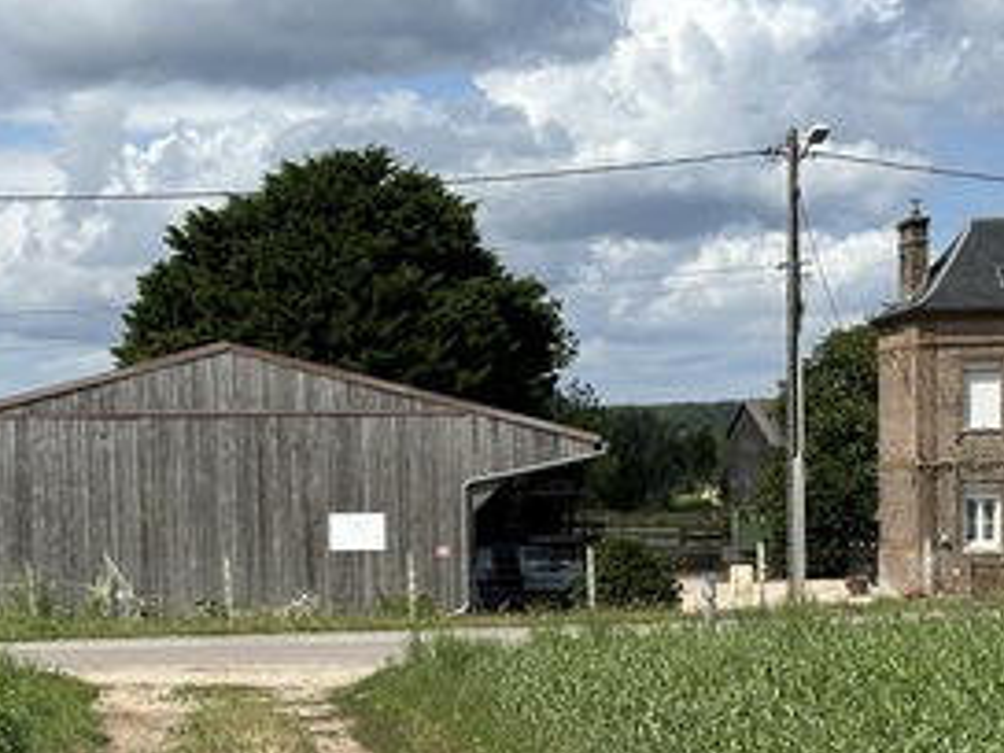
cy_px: 705
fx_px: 3277
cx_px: 668
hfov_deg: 17.4
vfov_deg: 13.0
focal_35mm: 113
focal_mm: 6.86
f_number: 1.78
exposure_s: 1/5263
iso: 64
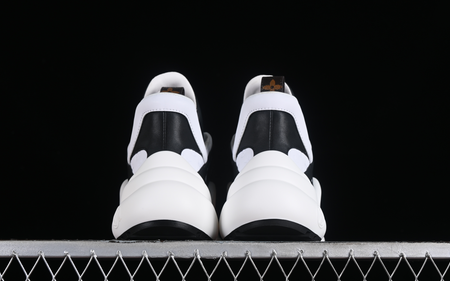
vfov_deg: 16.9
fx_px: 944
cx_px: 226
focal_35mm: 77
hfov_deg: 26.8
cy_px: 148
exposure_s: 1/60
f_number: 8
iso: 160
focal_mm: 50
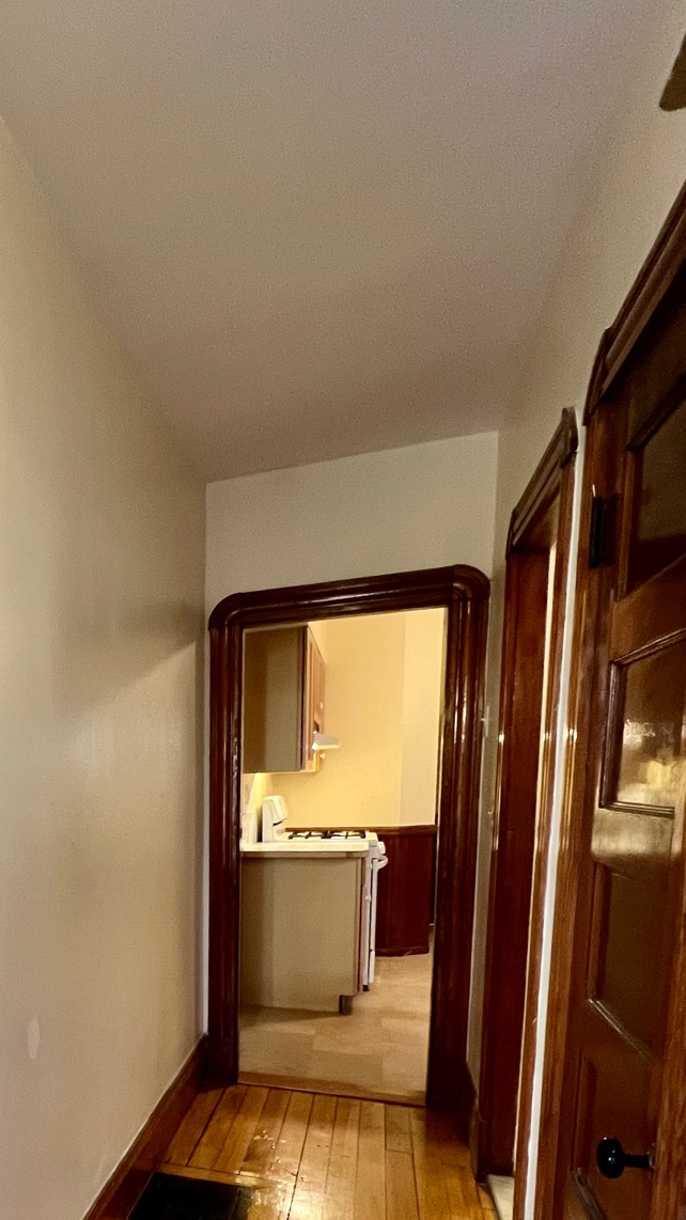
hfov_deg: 37.7
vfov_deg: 69.2
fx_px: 809
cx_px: -83
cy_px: 913
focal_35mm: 25
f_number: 1.8
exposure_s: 1/60
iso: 320
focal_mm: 1.57
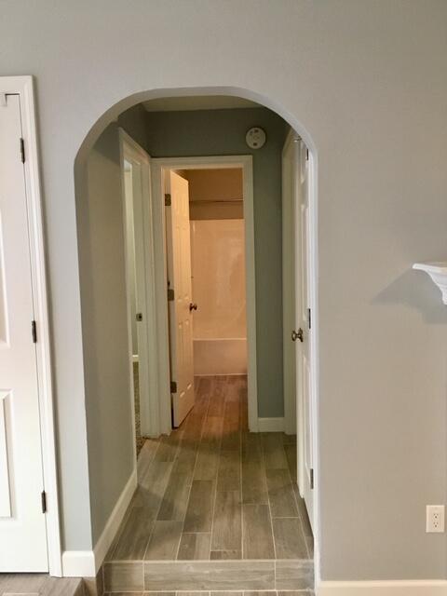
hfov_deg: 48.2
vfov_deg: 61.7
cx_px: 224
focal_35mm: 29
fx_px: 499
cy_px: 298
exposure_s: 1/30
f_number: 2.2
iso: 160
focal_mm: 4.15
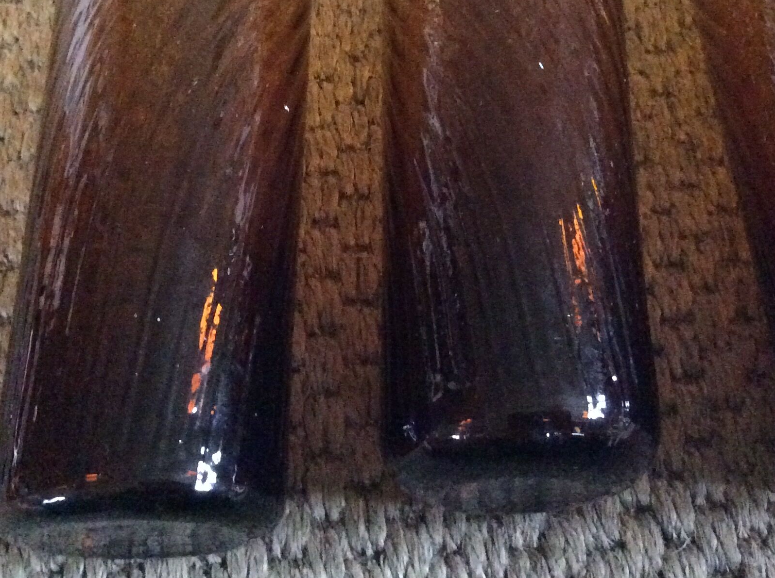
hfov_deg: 36.8
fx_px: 1162
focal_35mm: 52
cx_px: 434
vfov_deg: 27.6
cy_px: 149
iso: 800
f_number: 2.4
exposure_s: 1/17
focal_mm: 3.3
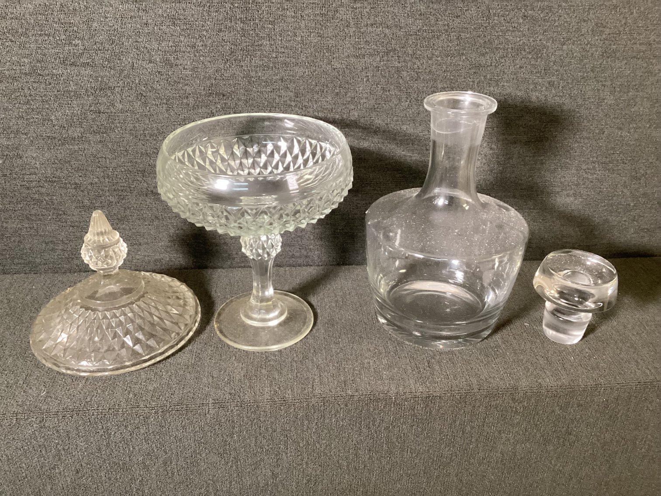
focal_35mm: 31
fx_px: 592
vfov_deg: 45.4
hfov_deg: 58.3
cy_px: 248
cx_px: 330
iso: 400
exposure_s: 1/40
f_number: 2.4
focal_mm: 3.3
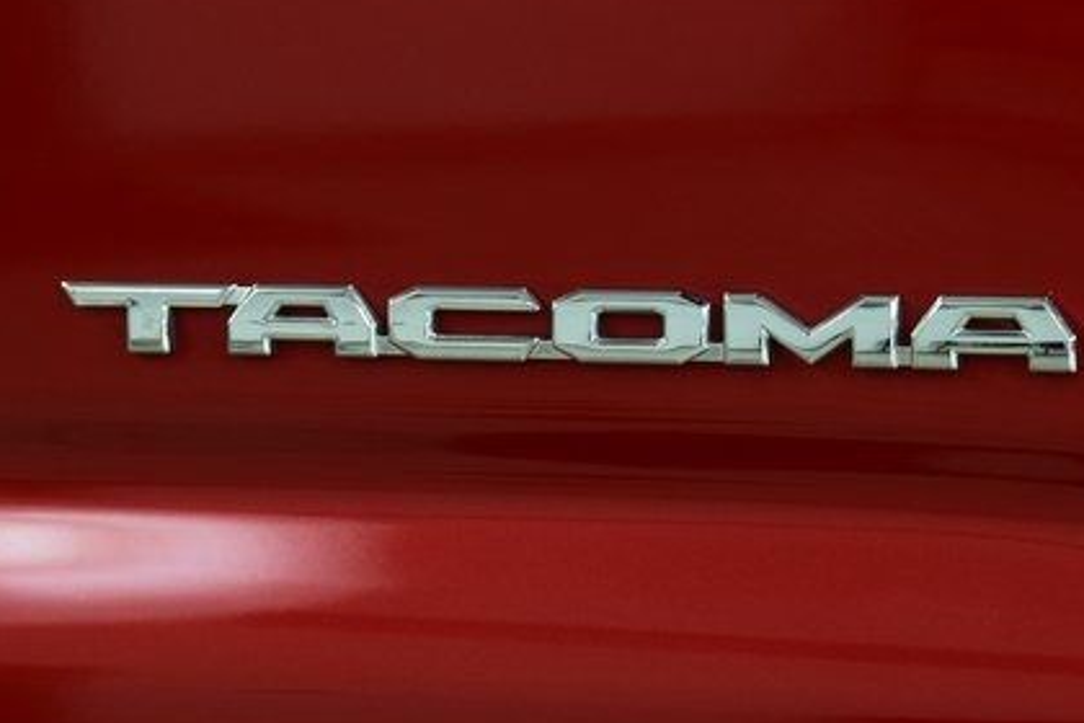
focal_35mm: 160
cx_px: 568
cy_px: 267
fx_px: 4817
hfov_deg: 12.8
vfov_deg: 8.6
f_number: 6.3
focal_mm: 70
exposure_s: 1/30
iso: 1600
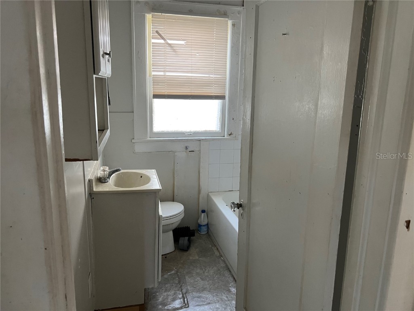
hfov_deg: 67.3
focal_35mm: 26
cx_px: 207
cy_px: 156
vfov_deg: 53.1
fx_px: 311
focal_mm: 5.7
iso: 250
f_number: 1.5
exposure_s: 1/60
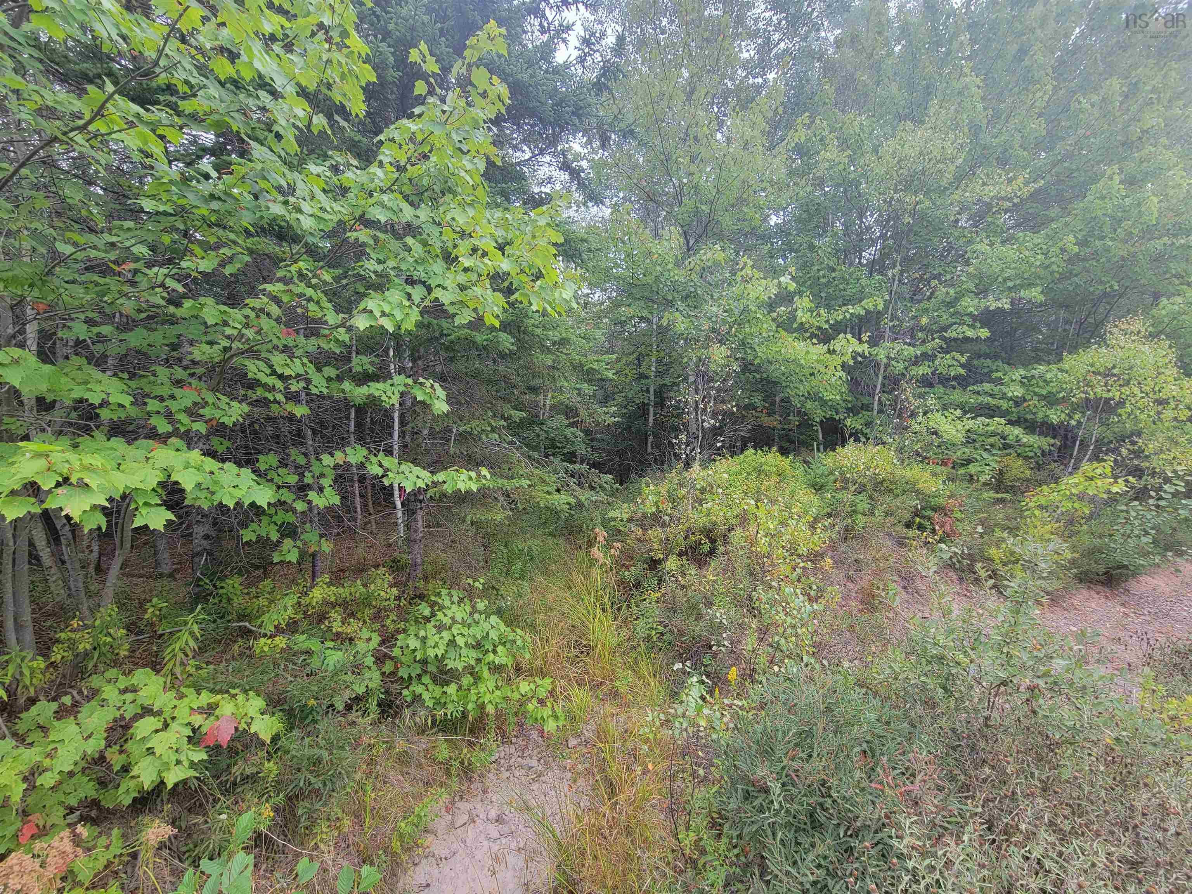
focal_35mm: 13
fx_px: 448
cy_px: 447
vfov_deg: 89.9
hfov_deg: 106.2
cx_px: 596
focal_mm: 2.2
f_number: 2.2
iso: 64
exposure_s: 1/60
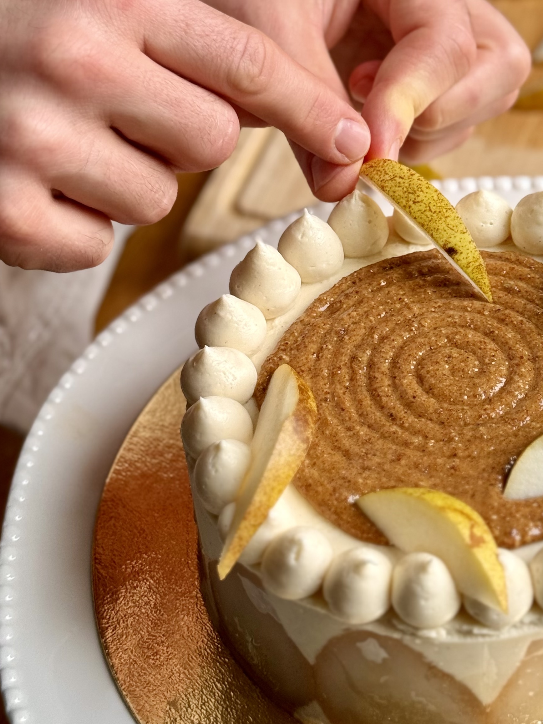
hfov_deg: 19.3
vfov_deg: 25.5
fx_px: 1590
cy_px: 222
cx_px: 391
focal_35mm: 76
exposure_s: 1/102
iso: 100
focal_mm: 6.76
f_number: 1.78
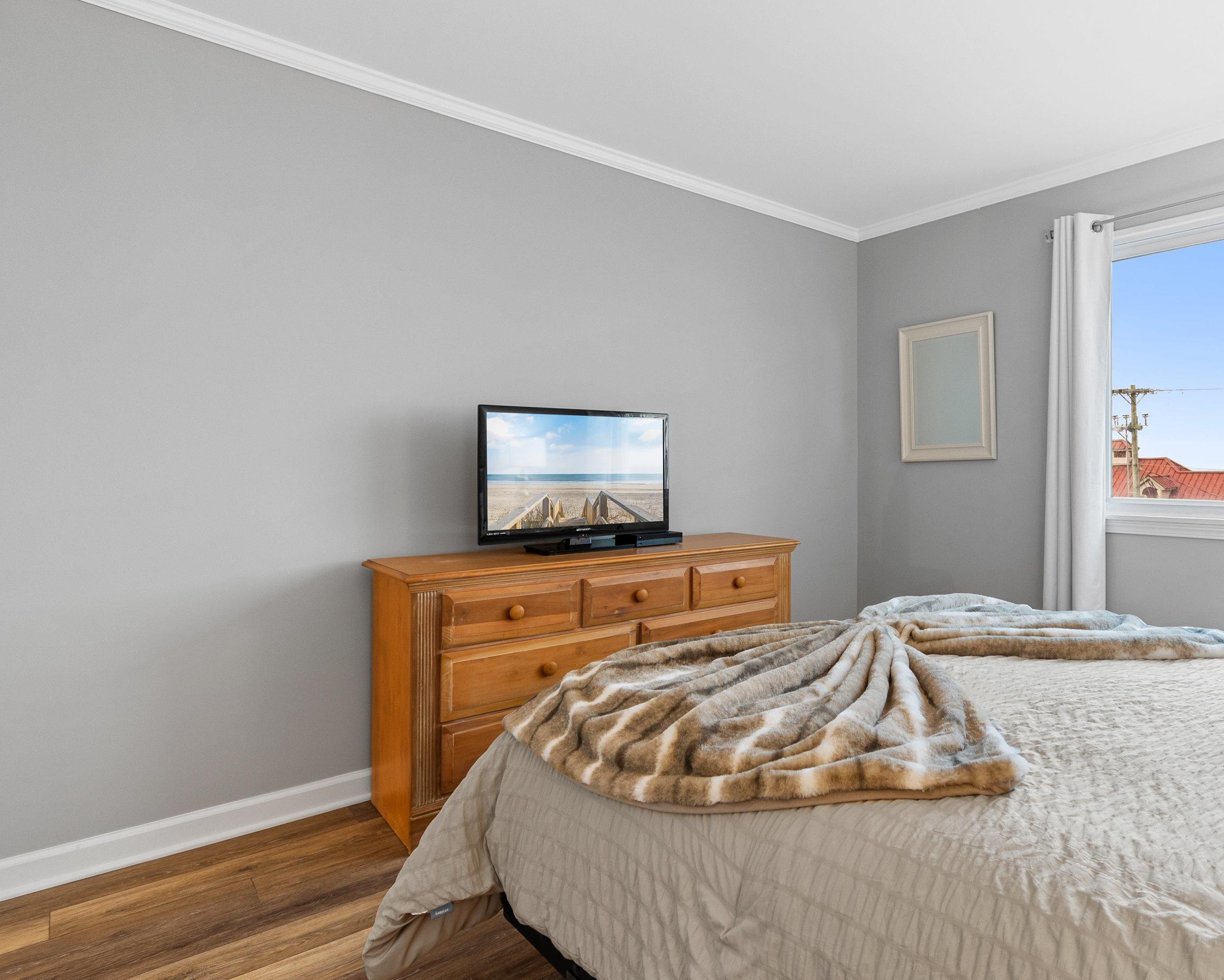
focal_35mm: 19
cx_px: 793
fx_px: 688
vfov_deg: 70.8
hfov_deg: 81.1
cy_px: 474
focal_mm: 10
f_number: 4.5
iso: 100
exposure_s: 1/3
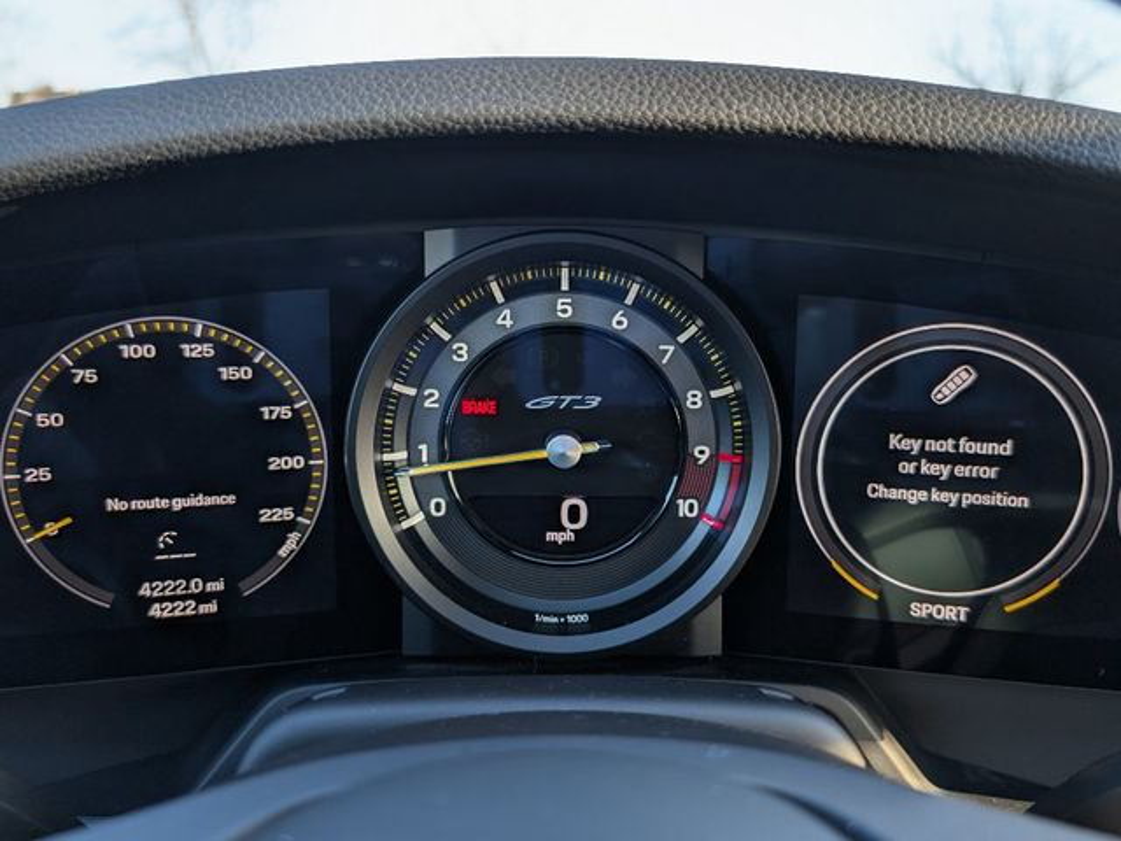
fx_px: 777
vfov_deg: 56.8
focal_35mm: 24
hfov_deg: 71.6
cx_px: 560
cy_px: 420
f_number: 1.68
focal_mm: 6.9
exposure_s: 1/61.3
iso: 14
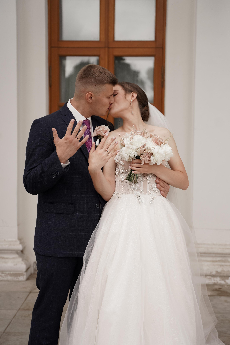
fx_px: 498
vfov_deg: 38.2
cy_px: 172
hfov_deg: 26.0
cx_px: 115
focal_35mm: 52
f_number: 2.8
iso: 320
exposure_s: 1/2000
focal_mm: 52
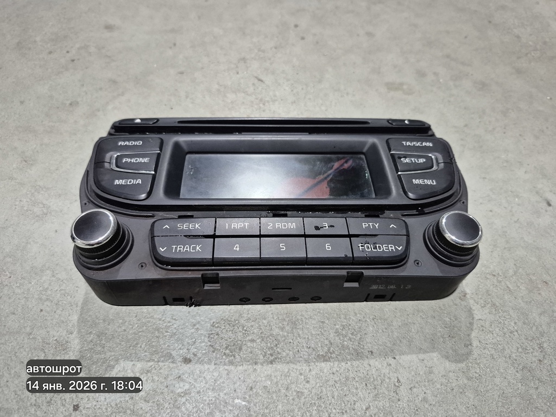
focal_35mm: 23
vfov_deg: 58.9
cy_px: 208
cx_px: 278
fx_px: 369
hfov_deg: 73.9
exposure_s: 1/100
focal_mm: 5.4
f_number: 1.8
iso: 1000
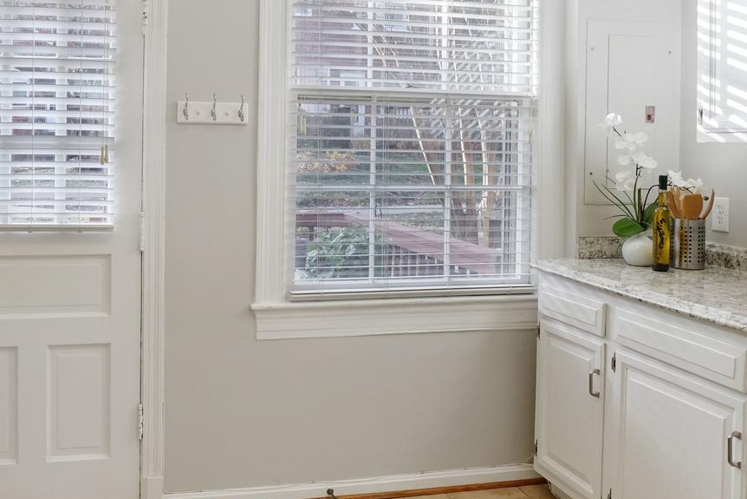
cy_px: 131
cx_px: 263
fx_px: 789
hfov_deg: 50.0
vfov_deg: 34.4
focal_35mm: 38
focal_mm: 16
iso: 1250
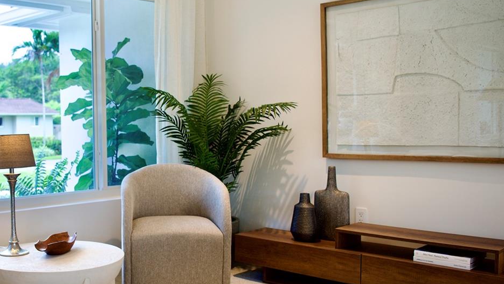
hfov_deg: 45.8
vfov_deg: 27.7
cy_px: 159
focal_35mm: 43
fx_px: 575
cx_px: 129
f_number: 2.8
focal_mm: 24
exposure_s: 1/80
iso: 100
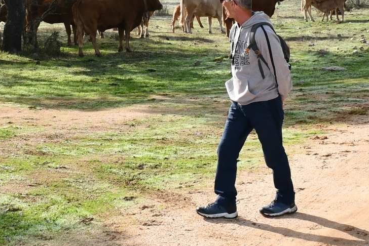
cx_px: 166
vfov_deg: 15.0
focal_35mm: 89
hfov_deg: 22.9
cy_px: -16
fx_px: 913
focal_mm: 18
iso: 100
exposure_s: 1/250
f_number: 5.6
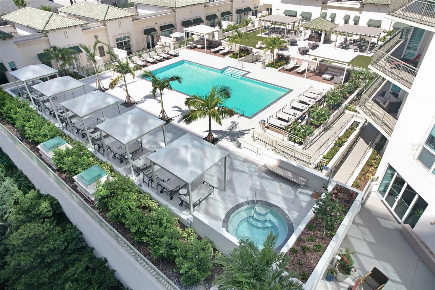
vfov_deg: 57.2
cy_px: 145
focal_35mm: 22
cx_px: 218
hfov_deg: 78.6
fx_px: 266
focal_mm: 8.38
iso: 100
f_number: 2.8
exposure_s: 1/1000
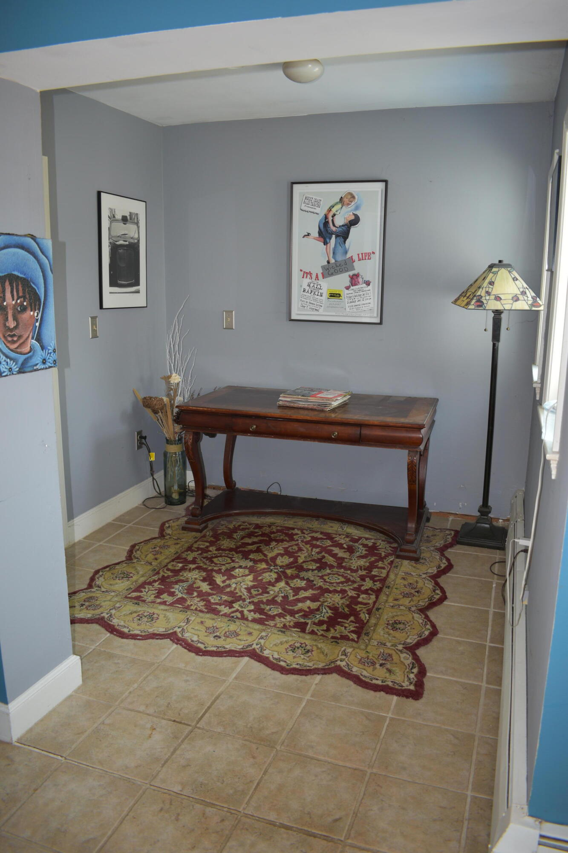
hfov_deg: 47.9
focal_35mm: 27
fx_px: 639
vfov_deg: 67.4
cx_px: 284
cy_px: 426
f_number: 3.5
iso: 200
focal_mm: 18
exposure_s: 1/30
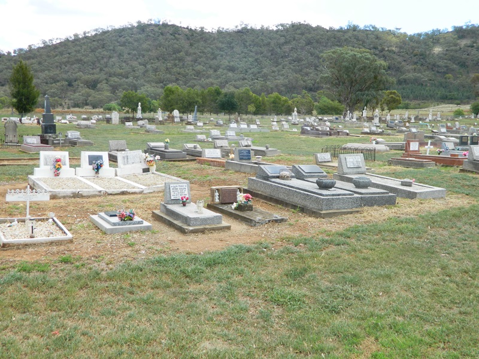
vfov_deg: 40.7
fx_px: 484
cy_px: 180
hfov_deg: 52.6
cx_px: 240
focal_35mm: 35
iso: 80
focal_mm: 6.2
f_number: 3.3
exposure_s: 1/400
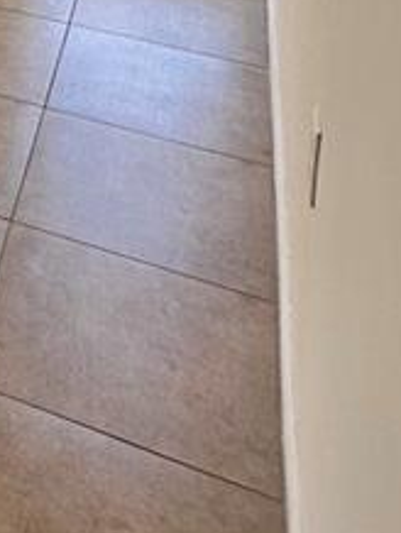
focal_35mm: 77
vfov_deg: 20.0
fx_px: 1187
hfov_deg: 14.8
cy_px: -367
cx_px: -457
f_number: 2.2
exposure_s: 1/99
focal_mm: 2.22
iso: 40
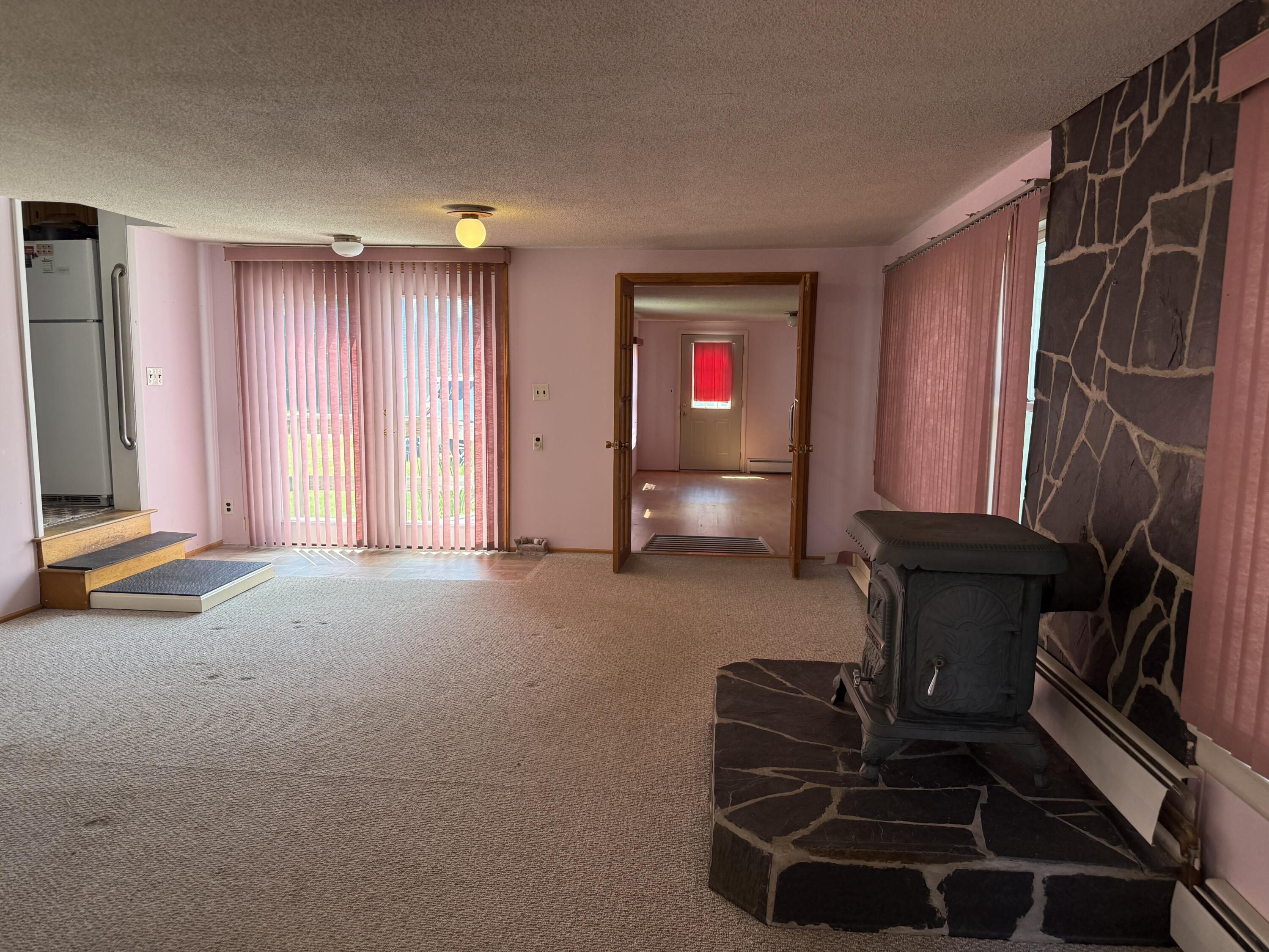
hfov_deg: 71.6
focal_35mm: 24
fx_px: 880
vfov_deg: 56.8
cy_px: 476
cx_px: 634
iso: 160
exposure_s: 1/237
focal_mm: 6.76
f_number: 1.78
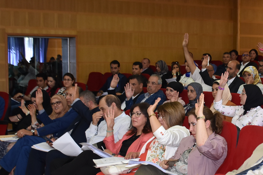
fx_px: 599
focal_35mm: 82
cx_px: 234
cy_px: 122
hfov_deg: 24.1
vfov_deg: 16.6
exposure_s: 1/60
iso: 640
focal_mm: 24
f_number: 4
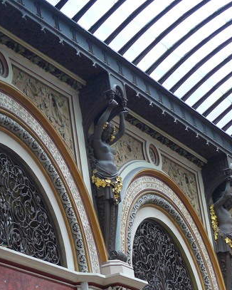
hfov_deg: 13.4
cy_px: 188
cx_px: 59
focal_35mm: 115
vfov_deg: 16.7
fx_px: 986
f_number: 3.2
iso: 200
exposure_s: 1/8
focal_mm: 13.5
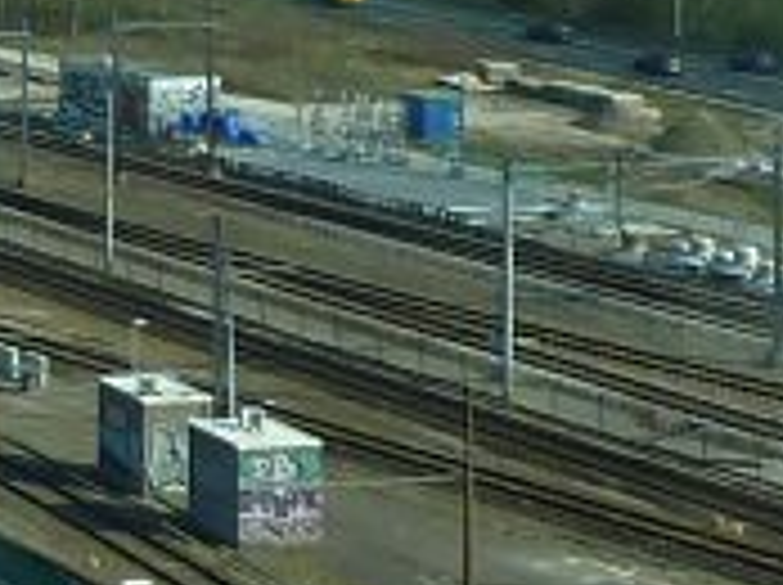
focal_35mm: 171
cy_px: -225
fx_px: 3863
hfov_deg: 10.0
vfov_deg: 8.5
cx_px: -1130
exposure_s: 1/400
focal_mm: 4.7
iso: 80
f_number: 4
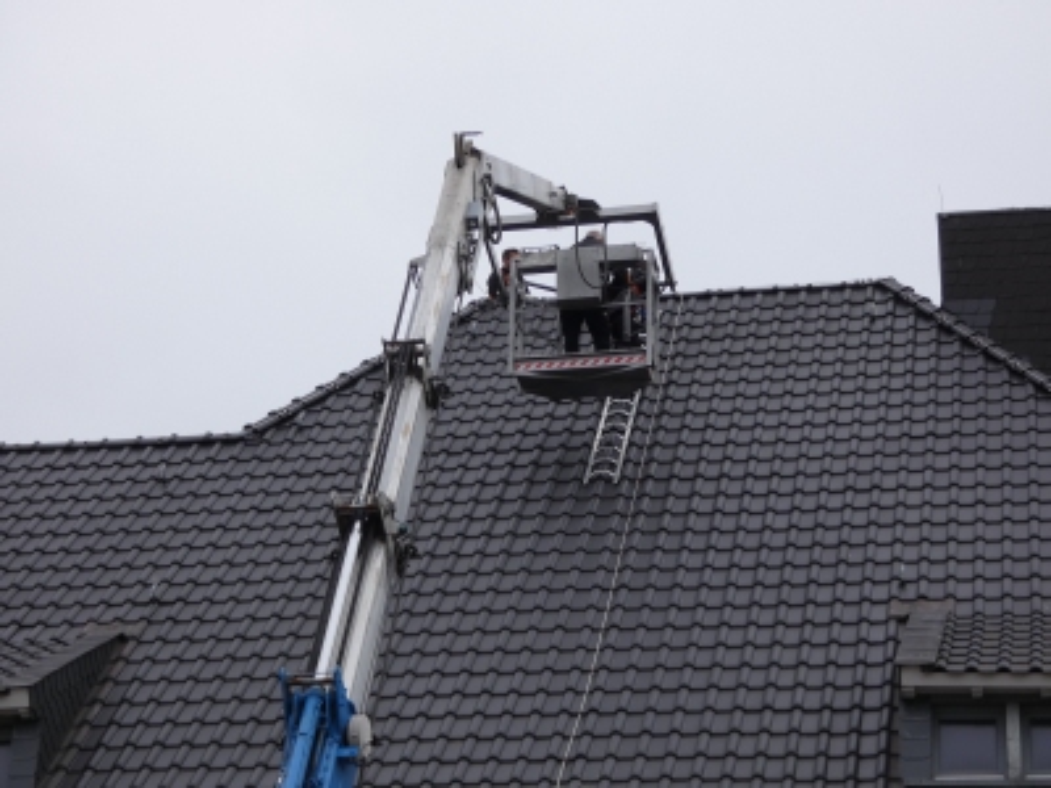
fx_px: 3036
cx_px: 526
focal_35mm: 100
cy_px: 394
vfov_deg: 14.8
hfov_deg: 19.6
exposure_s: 1/100
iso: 80
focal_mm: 17.9
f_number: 4.8
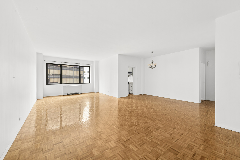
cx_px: 120
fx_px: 93
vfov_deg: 81.2
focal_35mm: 14
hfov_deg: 104.3
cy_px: 80
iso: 200
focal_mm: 14
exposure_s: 1/1.67
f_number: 13
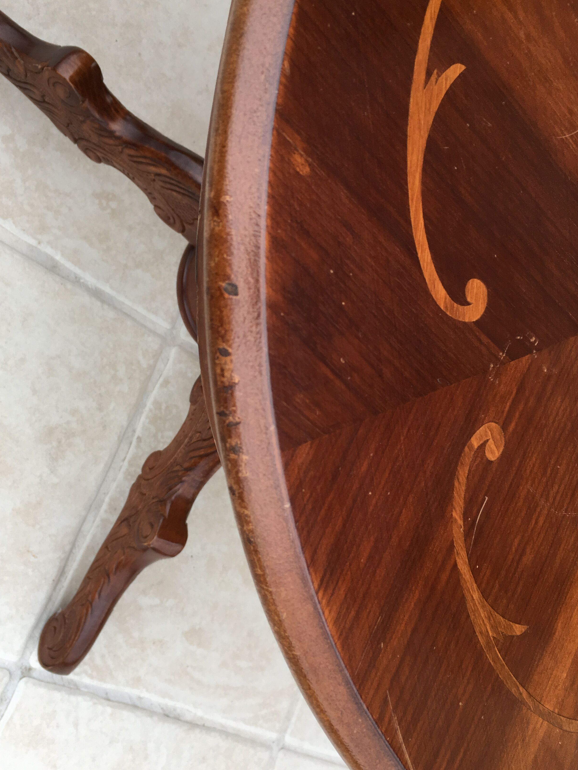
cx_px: 227
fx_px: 801
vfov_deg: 51.4
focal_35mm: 36
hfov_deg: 39.5
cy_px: 379
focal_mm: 4.15
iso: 32
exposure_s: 1/100
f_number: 2.2
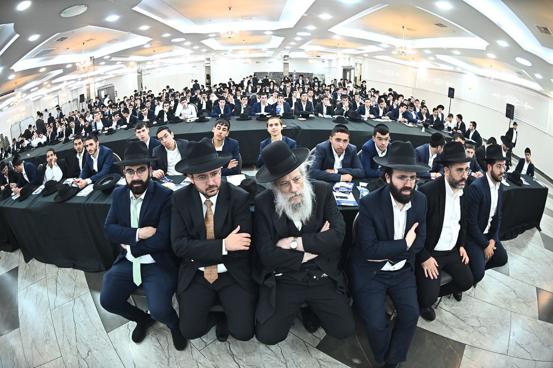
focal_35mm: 16
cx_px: 276
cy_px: 184
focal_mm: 16
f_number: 4
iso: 2500
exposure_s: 1/160
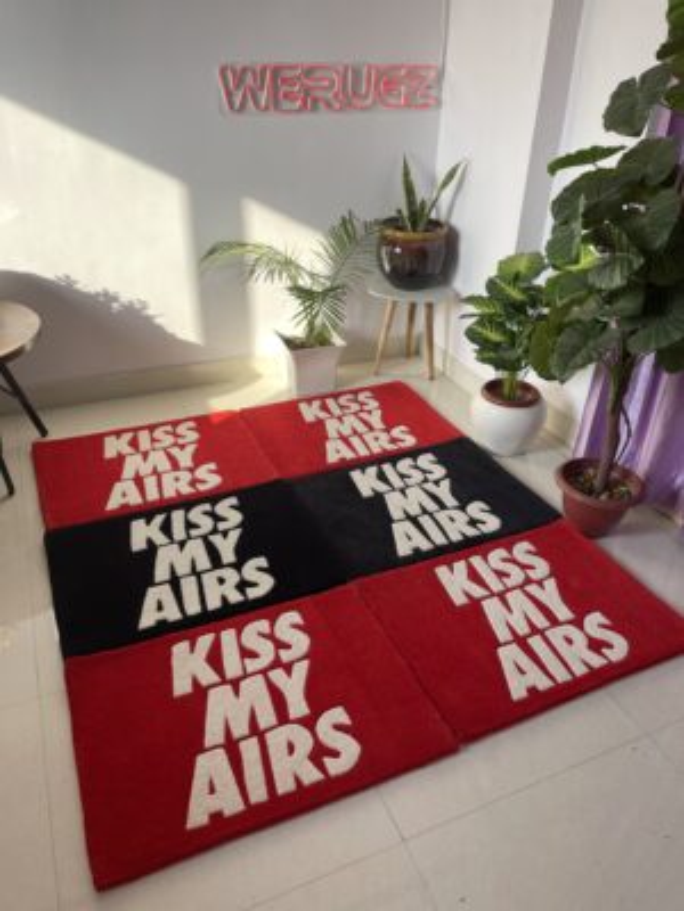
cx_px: 342
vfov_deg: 67.3
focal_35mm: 26
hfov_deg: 53.1
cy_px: 456
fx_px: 685
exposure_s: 1/228
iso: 32
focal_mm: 4.2
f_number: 1.6
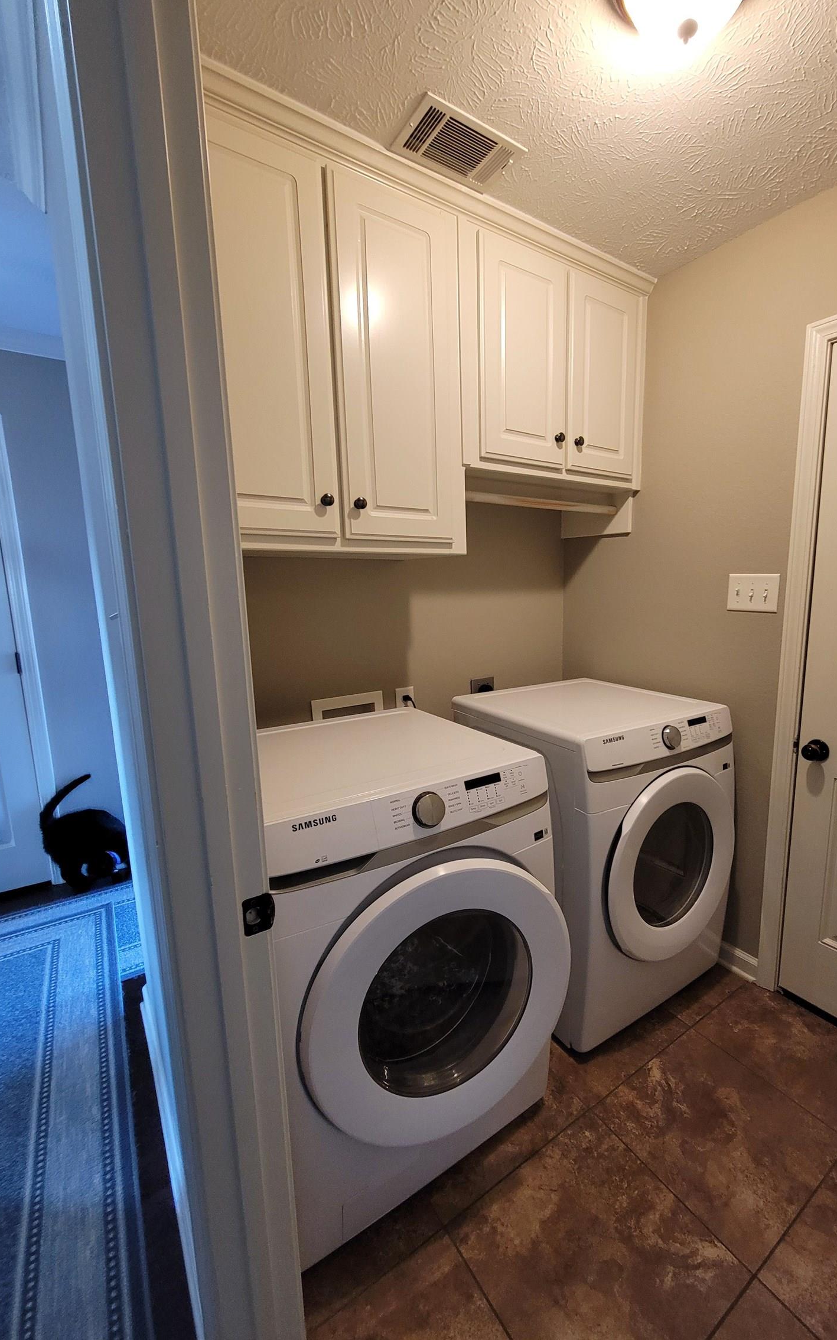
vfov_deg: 105.3
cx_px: 494
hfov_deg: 77.9
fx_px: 511
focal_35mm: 14
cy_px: 669
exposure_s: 1/40
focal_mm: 2.2
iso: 320
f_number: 2.2
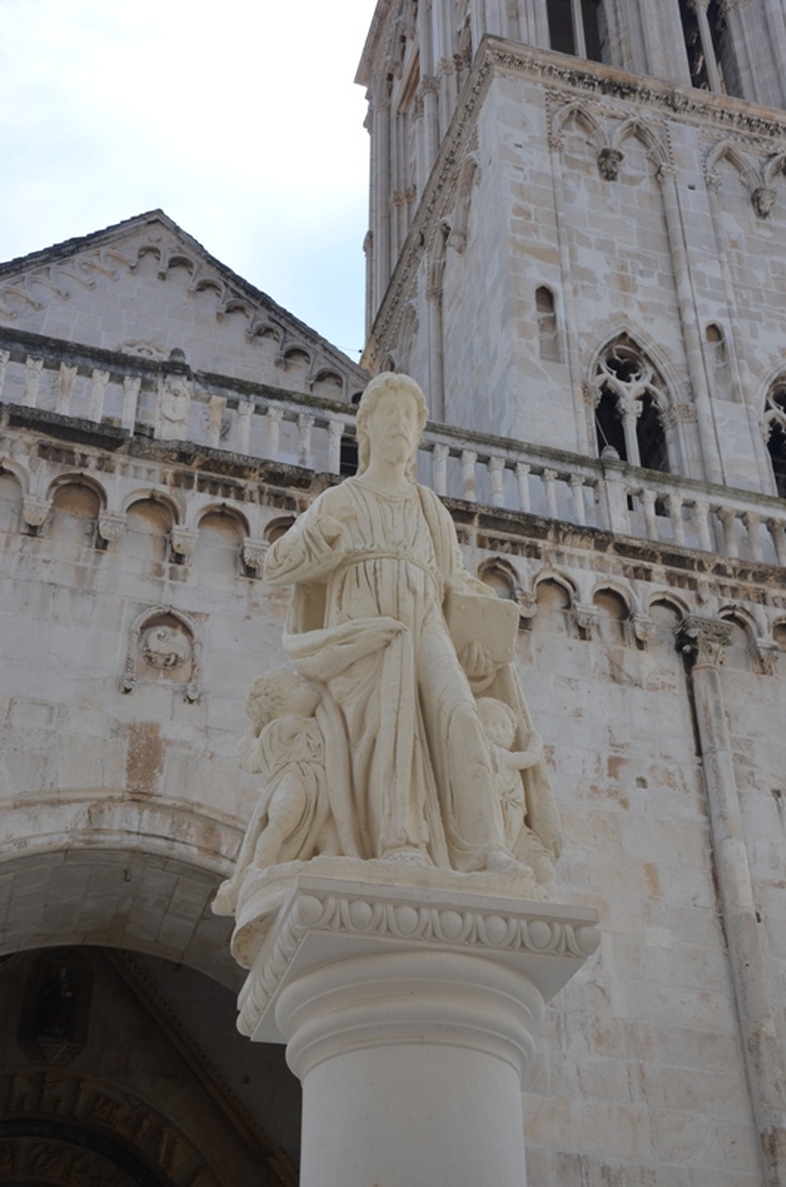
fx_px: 1480
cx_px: 393
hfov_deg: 29.7
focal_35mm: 45
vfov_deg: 43.7
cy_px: 594
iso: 140
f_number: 8
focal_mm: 30
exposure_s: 1/250
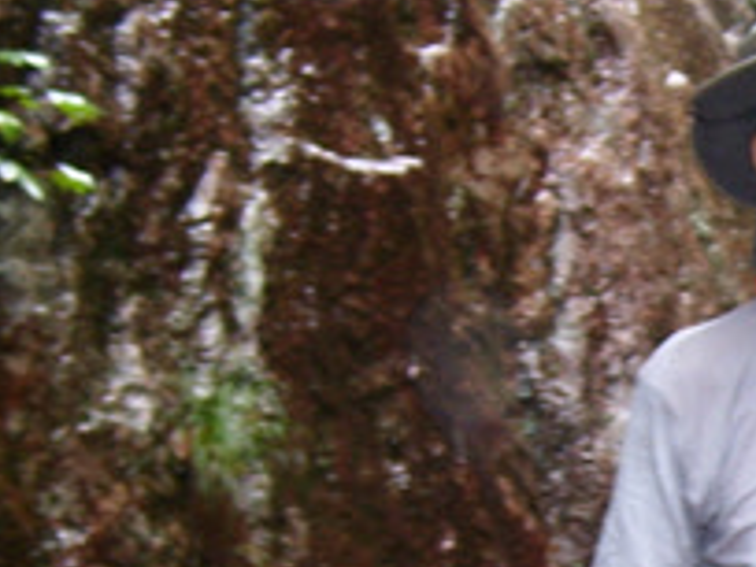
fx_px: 2992
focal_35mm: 137
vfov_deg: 10.7
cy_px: 608
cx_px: 1123
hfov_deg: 13.6
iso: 50
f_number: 2.8
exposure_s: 1/30
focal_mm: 5.8
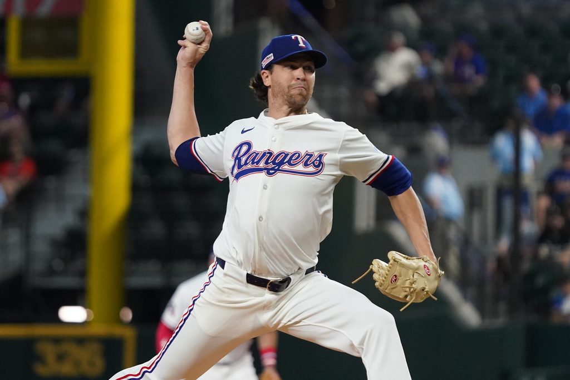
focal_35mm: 376
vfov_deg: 3.7
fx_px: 5954
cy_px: 190
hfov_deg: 5.5
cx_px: 285
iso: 6400
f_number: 6.3
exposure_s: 1/2000
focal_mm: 376
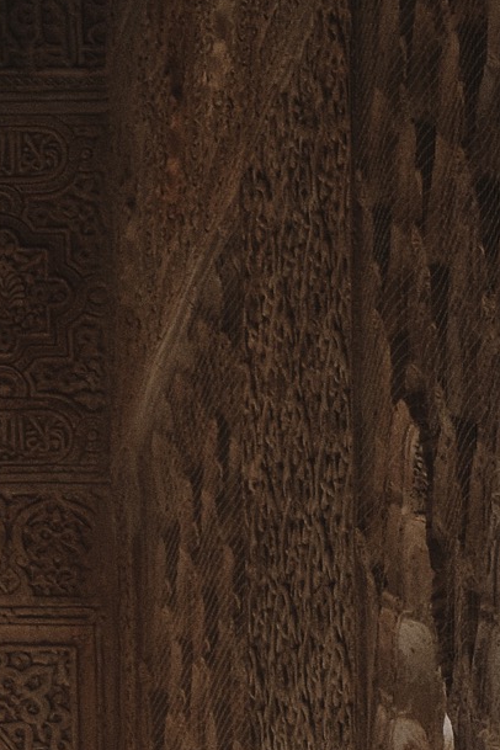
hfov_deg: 4.0
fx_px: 6958
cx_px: -799
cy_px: 1610
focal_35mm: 334
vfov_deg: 6.0
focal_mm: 35
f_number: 5.6
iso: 320
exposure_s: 1/500
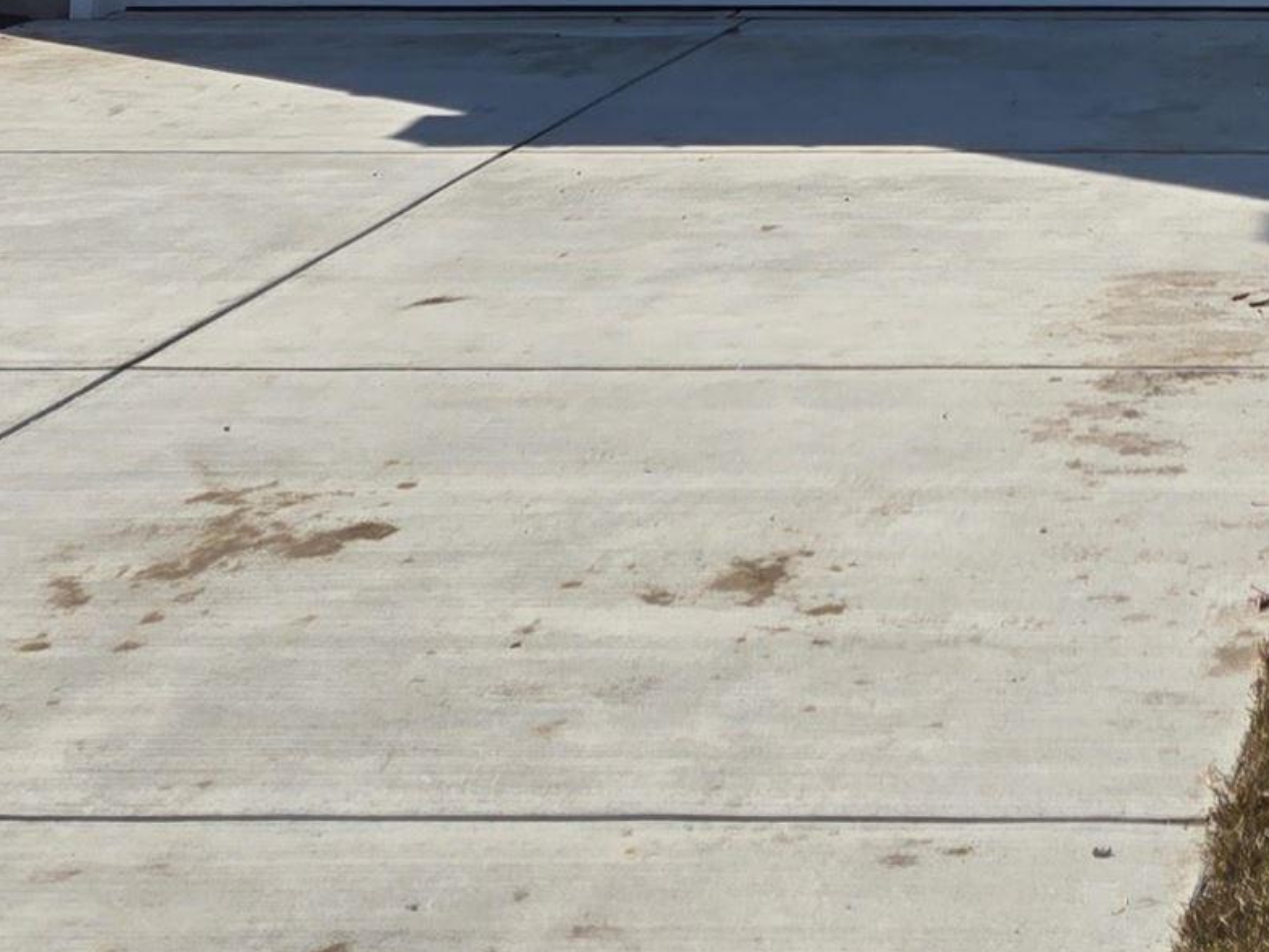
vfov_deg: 14.5
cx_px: 1497
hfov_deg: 20.4
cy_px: -739
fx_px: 3300
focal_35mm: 90
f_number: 1.8
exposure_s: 1/2586
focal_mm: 5.4
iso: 25
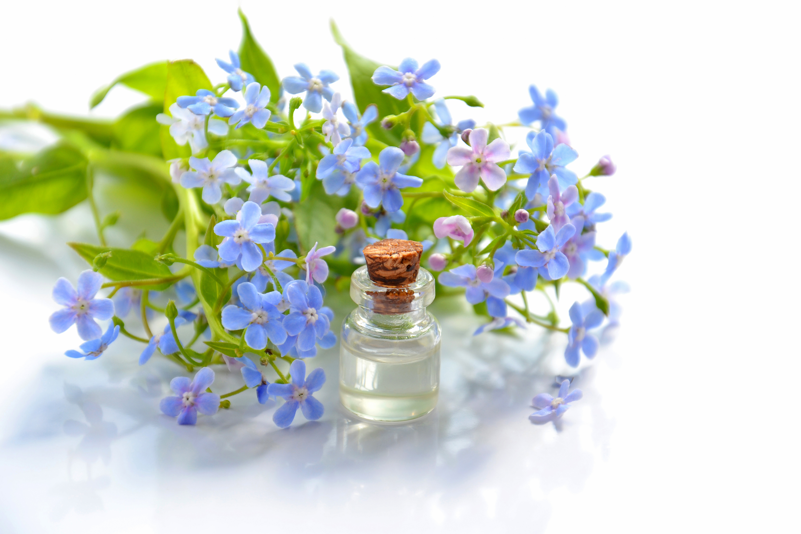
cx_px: 400
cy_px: 267
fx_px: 3504
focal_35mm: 158
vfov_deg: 8.7
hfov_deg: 13.0
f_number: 8
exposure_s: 1/160
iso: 200
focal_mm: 105
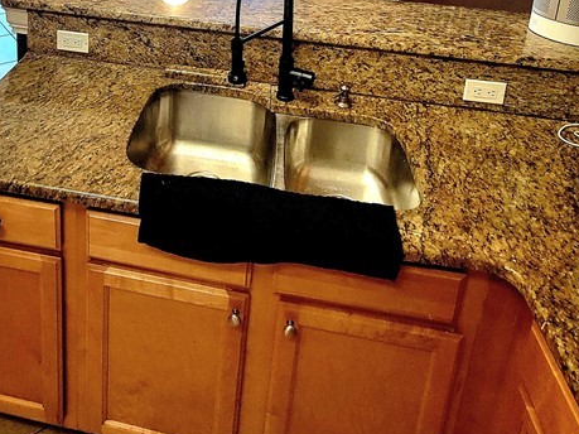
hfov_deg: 60.2
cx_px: 192
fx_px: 485
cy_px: -43
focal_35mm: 29
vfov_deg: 39.5
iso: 320
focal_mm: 2.2
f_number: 2.2
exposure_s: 1/60.2
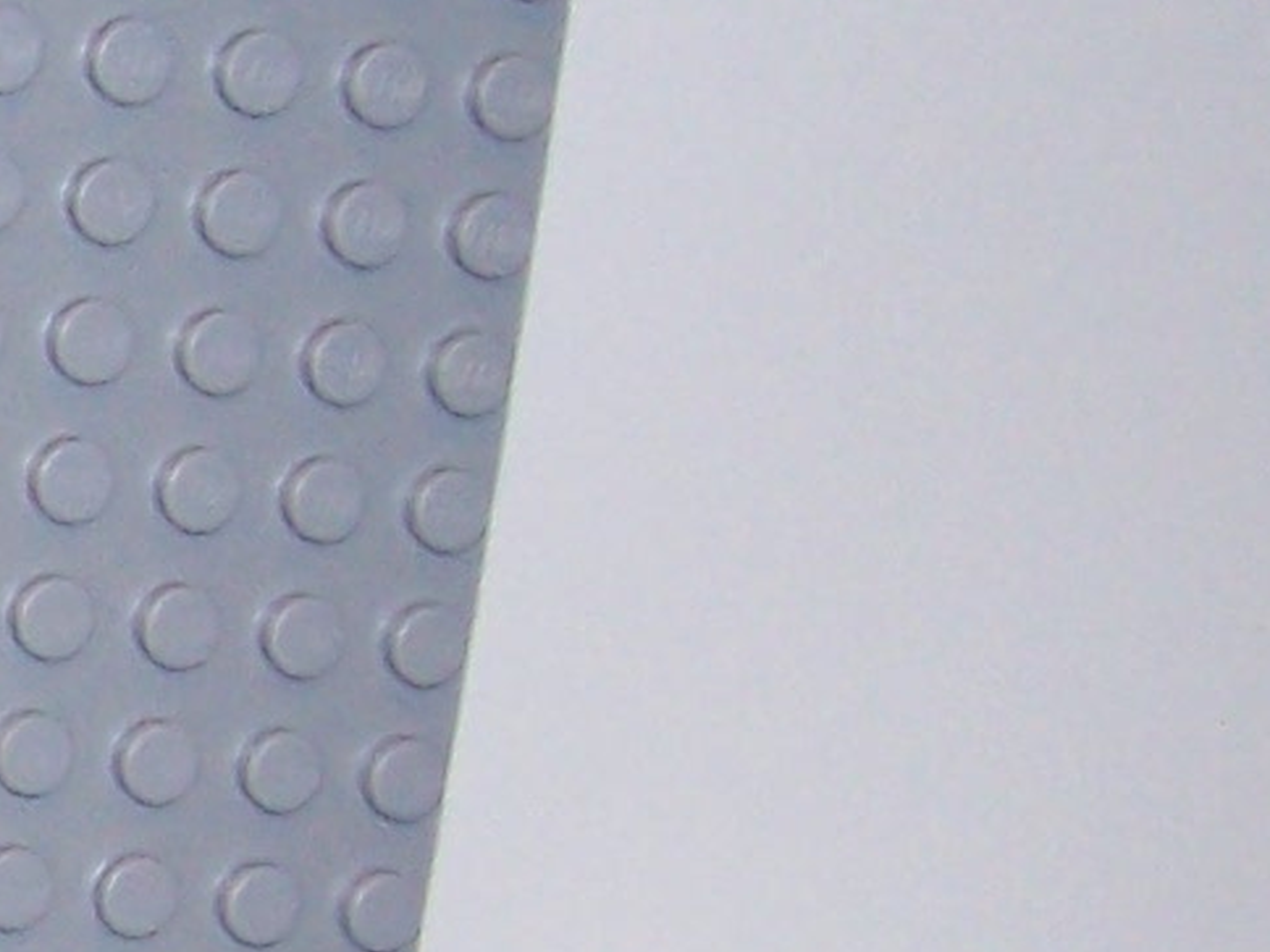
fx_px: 6604
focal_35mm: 180
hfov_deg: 9.4
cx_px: -2060
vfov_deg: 8.1
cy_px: 1403
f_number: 2.7
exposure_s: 1/60
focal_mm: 5.6
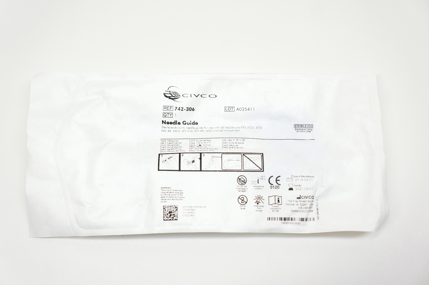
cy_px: 142
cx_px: 214
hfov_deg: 45.0
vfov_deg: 30.8
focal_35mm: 44
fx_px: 518
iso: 200
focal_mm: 29
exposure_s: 1/160
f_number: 5
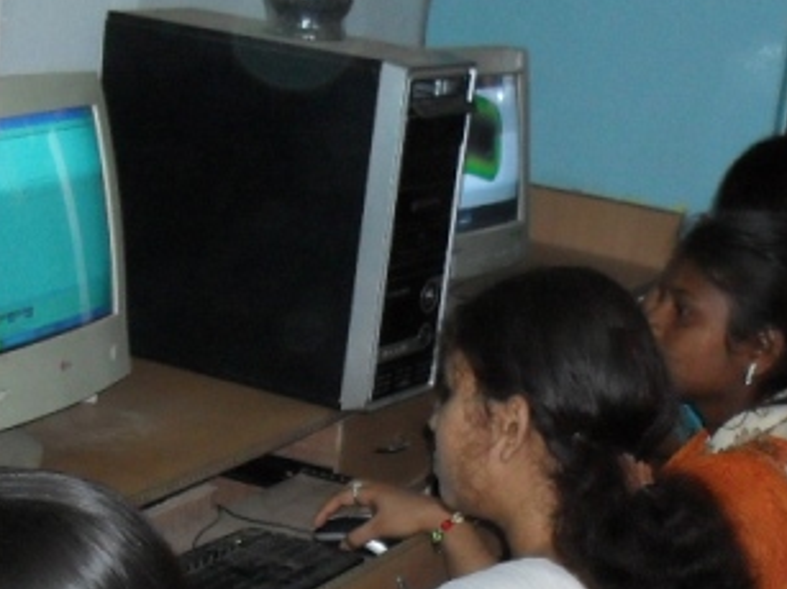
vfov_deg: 15.0
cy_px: 697
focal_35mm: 95
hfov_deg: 20.6
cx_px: 464
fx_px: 2159
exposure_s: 1/45
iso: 200
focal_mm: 6.3
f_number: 2.8
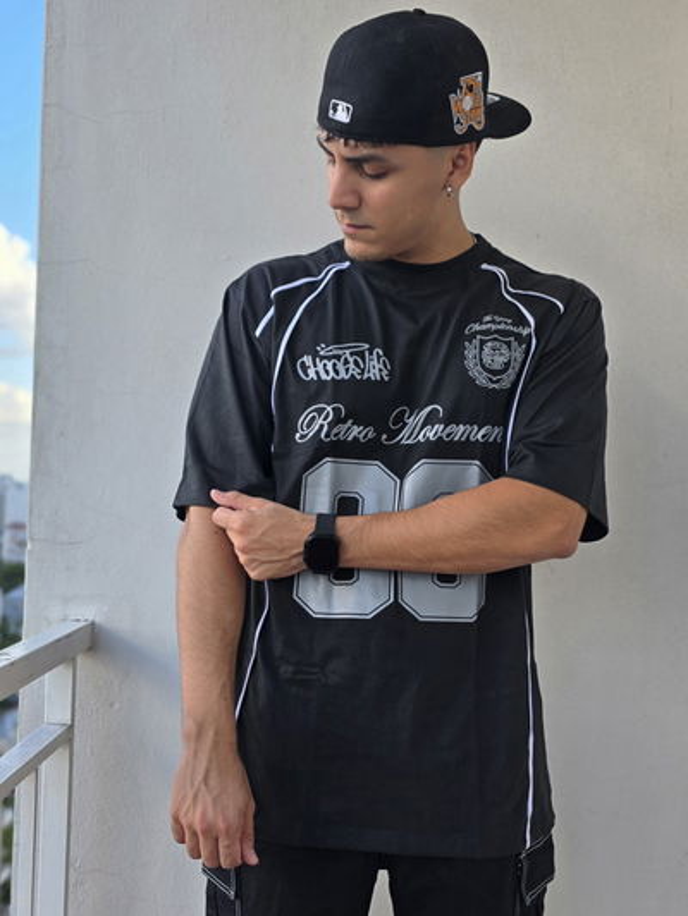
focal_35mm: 23
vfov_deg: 73.9
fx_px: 609
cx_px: 344
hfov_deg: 58.9
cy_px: 458
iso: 12
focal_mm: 6.3
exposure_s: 1/213
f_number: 1.7
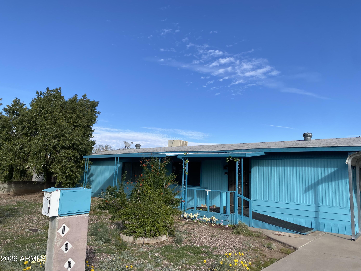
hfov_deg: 67.3
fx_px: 271
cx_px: 180
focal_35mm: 26
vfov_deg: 53.1
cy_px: 136
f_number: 1.8
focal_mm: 4.25
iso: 32
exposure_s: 1/2755
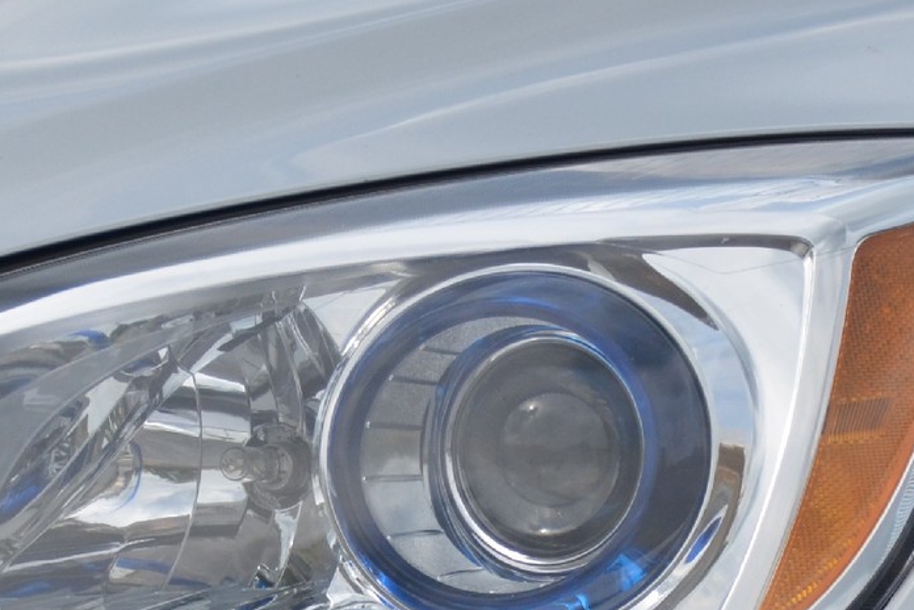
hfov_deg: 4.0
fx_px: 12967
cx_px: 457
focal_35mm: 511
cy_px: 1007
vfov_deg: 2.7
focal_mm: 95
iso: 400
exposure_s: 1/1250
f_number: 5.3
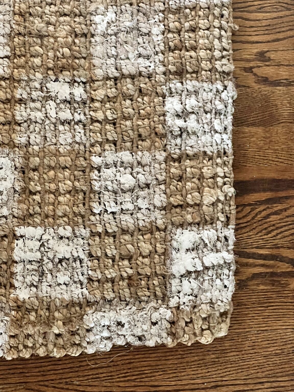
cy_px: 196
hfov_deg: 19.1
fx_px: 872
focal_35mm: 77
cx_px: 147
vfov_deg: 25.3
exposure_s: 1/27
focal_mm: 9
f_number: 2.8
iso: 1600
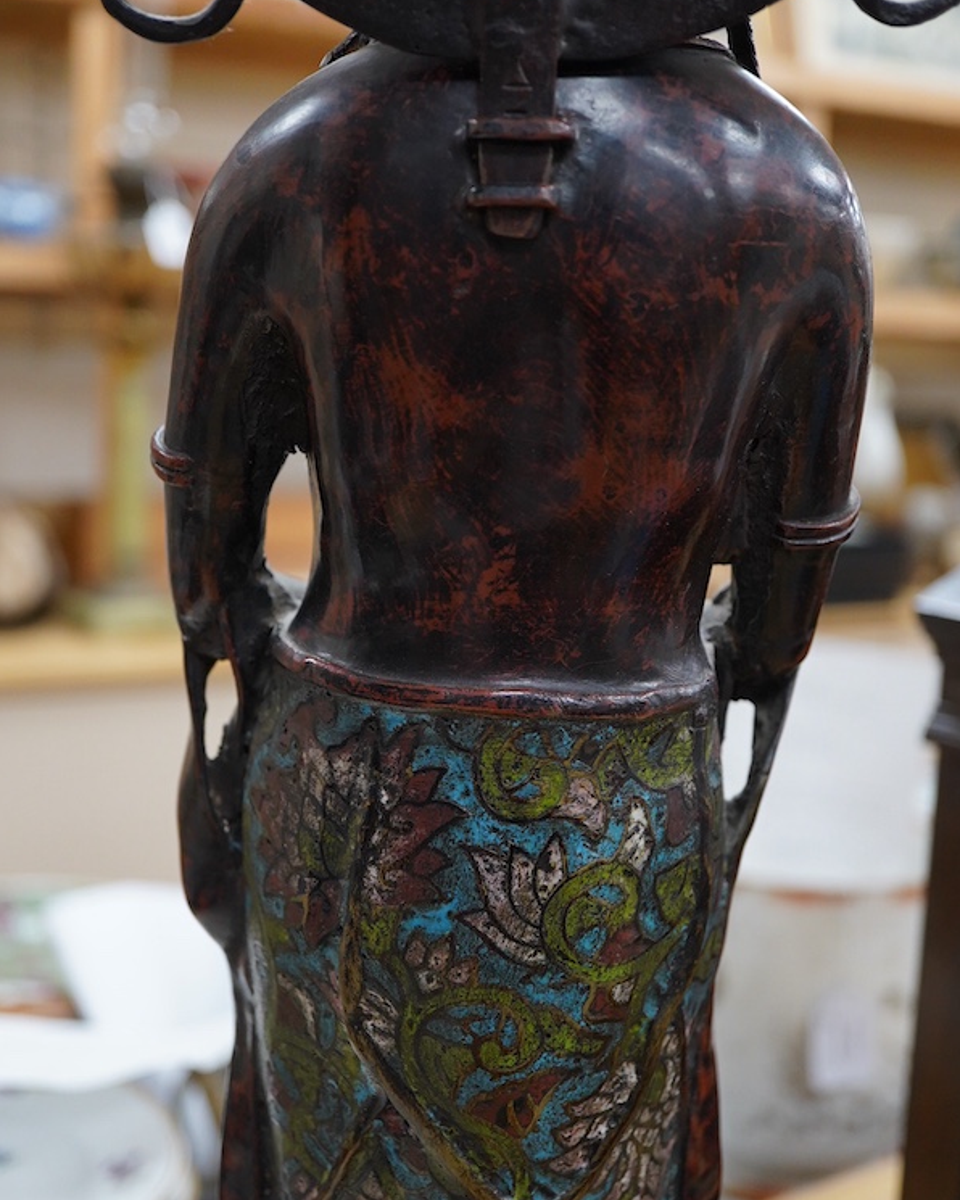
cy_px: 627
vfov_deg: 36.6
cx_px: 480
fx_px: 1811
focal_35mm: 51
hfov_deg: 29.7
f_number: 3.5
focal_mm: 30
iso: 1250
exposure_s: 1/125
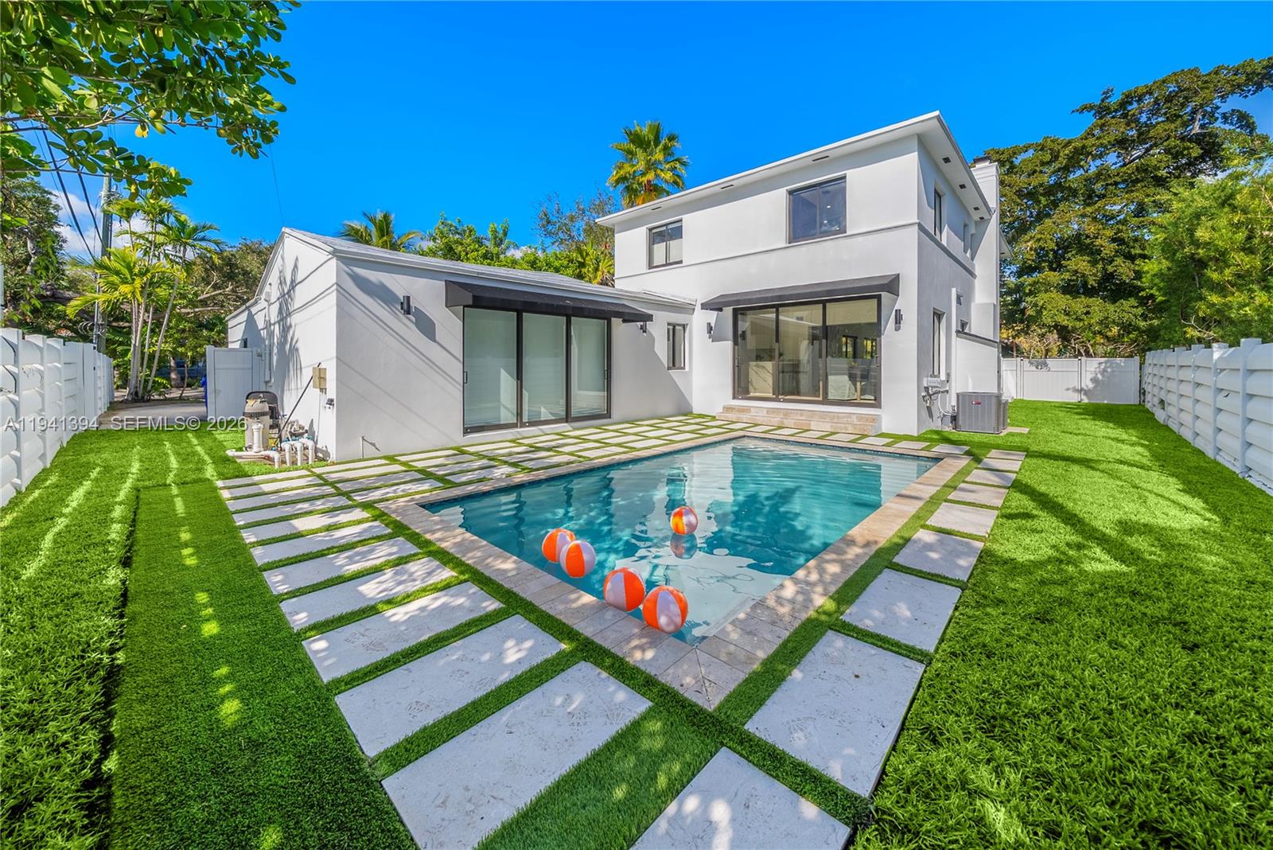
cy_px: 425
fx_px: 424
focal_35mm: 12
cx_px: 636
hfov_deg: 112.6
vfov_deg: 90.1
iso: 100
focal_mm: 12
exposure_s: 1/160
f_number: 8
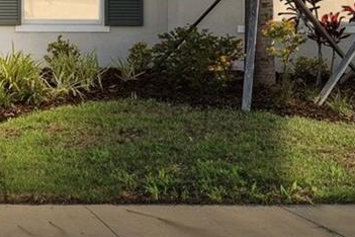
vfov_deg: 18.1
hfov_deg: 23.9
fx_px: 720
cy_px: -11
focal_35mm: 73
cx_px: -123
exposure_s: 1/100
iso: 100
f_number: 8
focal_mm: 16
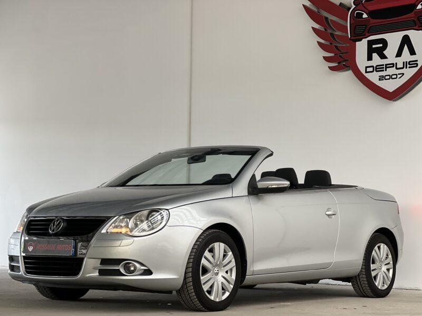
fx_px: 939
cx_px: 211
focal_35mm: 77
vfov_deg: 19.1
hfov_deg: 25.3
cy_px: 158
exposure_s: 1/121
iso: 250
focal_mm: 9
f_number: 2.8
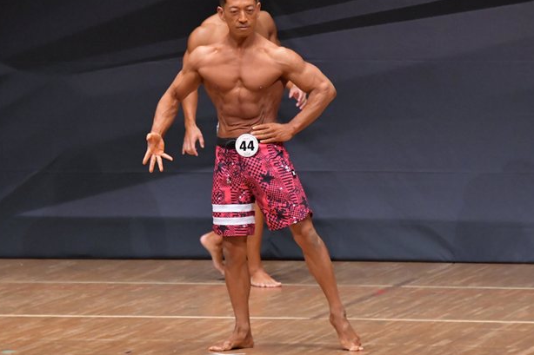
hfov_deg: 5.7
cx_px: 214
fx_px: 5338
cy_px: 160
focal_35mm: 360
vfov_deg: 3.8
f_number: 5.6
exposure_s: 1/400
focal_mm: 190
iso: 6400
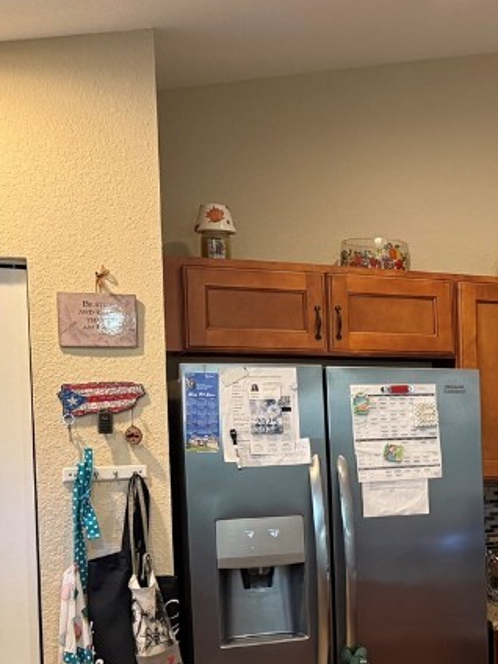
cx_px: 655
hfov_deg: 22.5
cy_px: 492
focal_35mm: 58
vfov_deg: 32.6
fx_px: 1113
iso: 320
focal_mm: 6.76
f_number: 1.78
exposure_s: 1/60
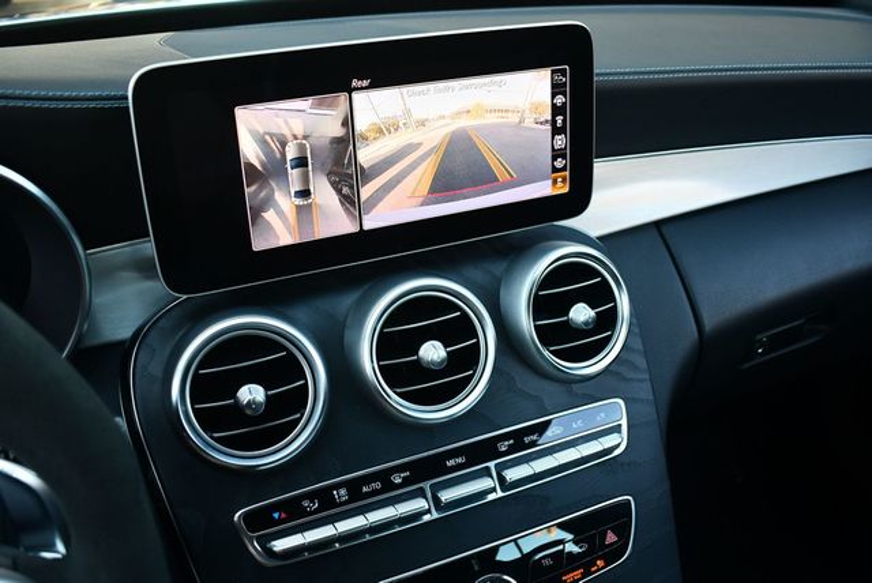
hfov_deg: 53.1
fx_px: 873
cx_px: 436
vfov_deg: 36.9
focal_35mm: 36
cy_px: 292
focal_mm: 18
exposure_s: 1/250
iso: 720
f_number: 3.5
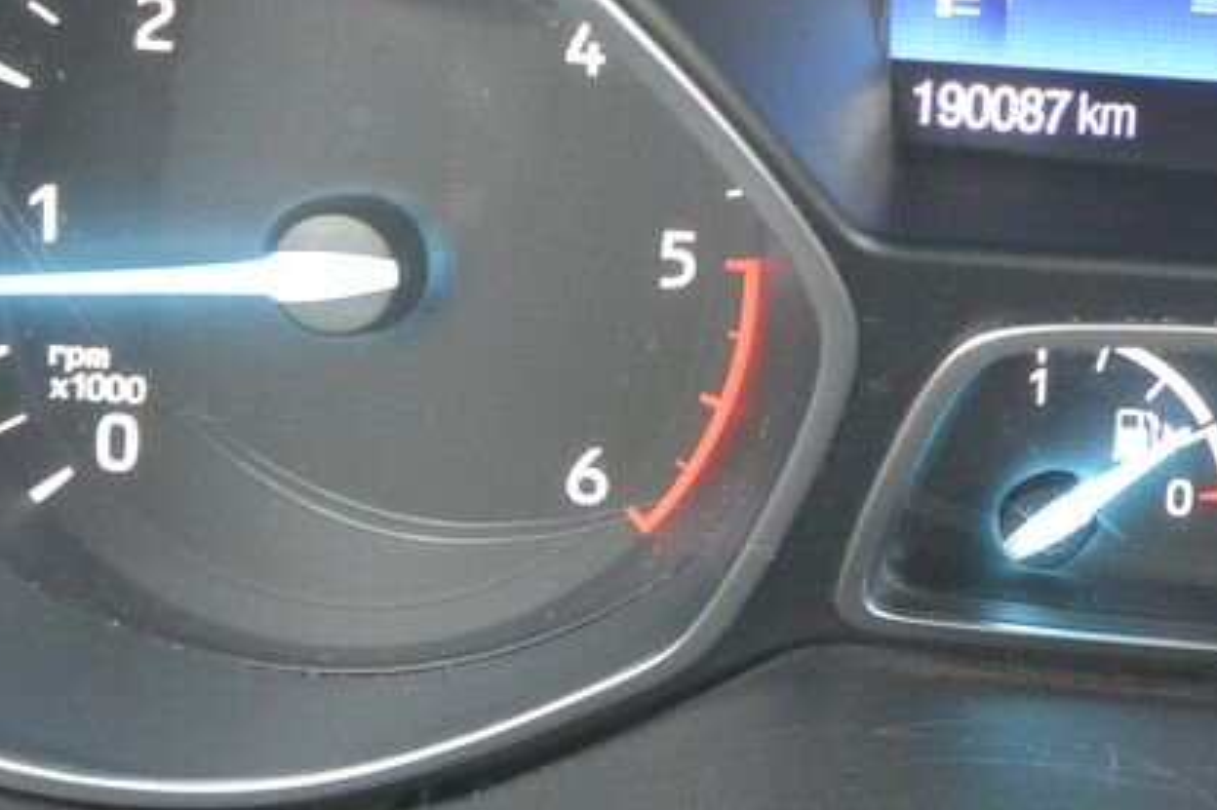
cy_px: 80
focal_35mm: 69
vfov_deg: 19.4
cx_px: 1214
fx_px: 2332
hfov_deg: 27.6
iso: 1000
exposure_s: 1/30
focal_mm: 10.7
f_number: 3.5
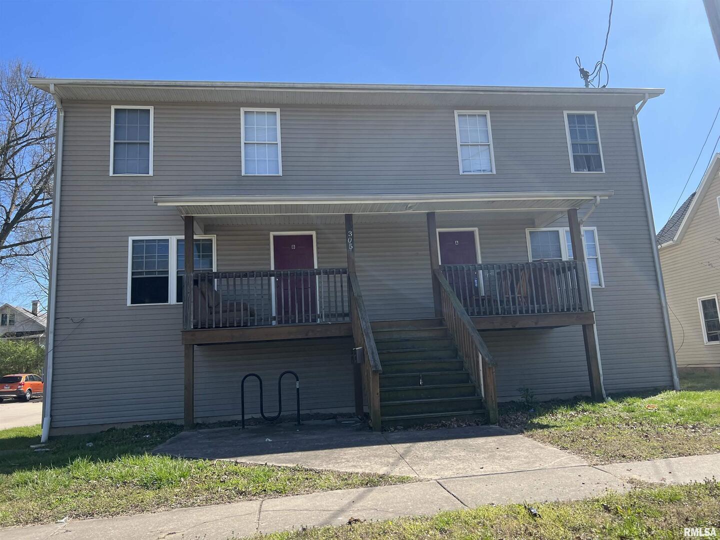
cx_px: 360
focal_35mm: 26
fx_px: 541
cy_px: 270
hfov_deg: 67.3
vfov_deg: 53.1
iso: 50
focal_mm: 5.7
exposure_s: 1/1972
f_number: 1.5
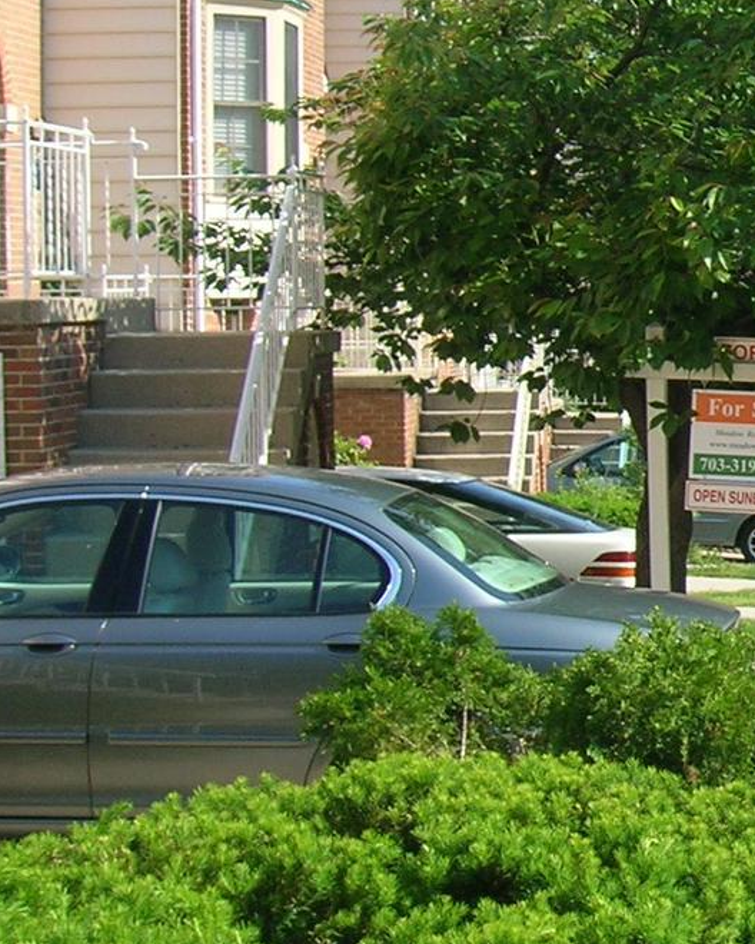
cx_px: 1277
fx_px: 2877
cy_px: 399
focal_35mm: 103
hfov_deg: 13.7
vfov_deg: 18.6
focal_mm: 5.7
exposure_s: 1/190
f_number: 4.9
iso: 50
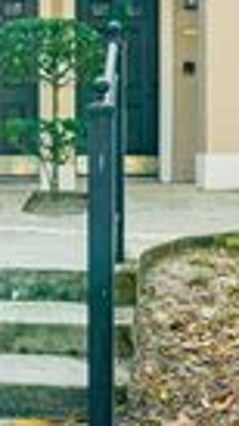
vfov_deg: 31.9
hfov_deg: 19.7
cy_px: 9
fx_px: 688
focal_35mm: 61
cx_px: 146
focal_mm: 16
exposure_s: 1/320
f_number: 9
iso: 100
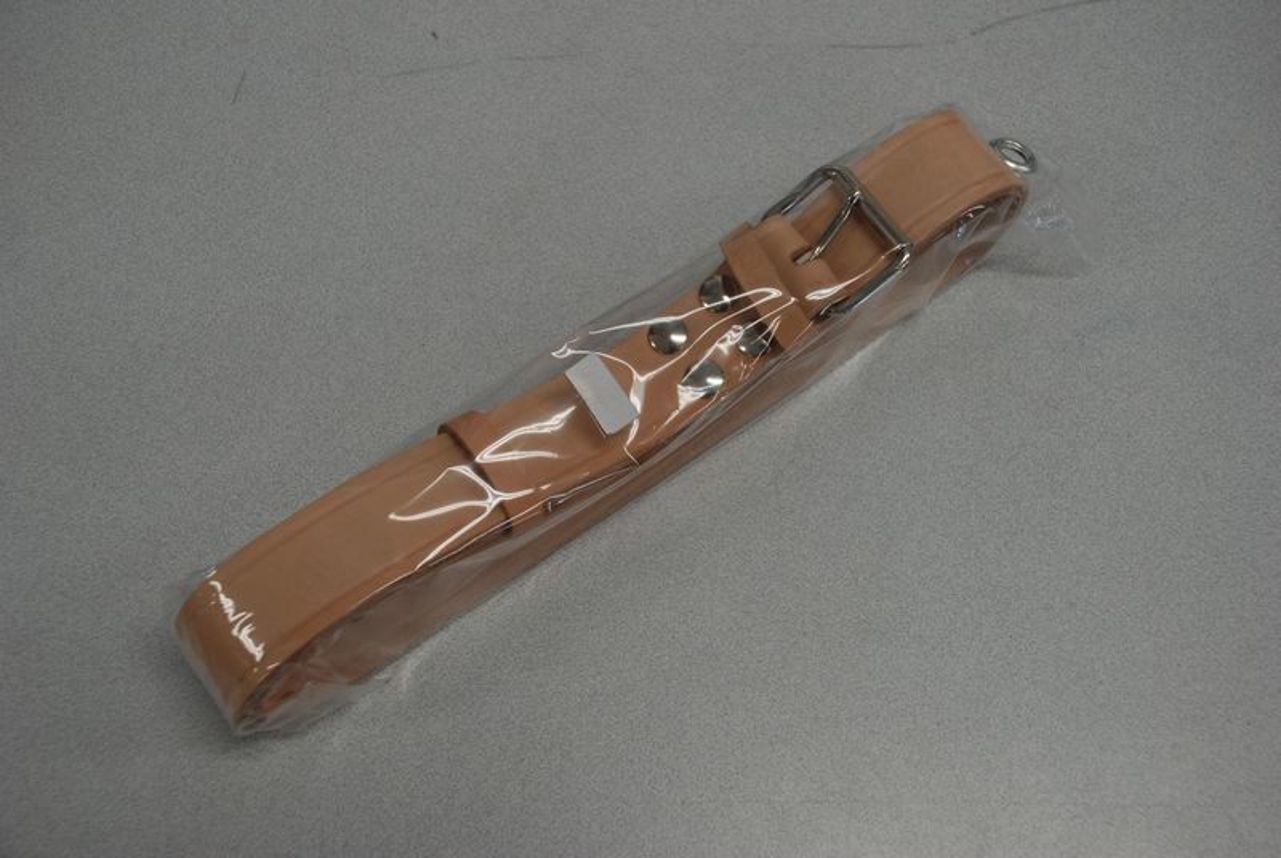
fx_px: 1497
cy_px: 429
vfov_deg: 32.0
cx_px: 640
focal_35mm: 42
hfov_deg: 46.3
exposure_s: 1/80
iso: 250
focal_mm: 28
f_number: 4.5
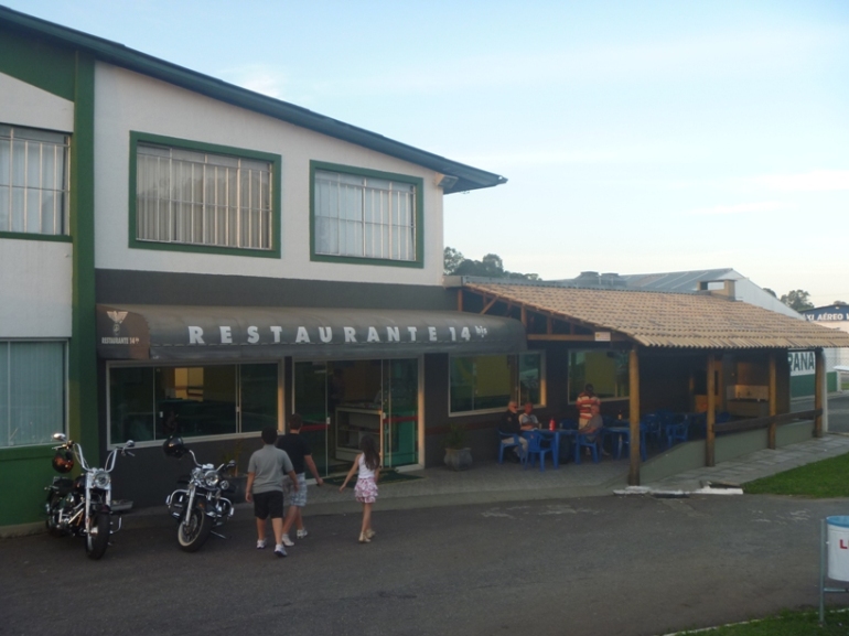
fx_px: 858
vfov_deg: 40.7
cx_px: 424
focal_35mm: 35
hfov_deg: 52.6
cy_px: 318
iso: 80
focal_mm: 6.3
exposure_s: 1/60
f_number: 3.5
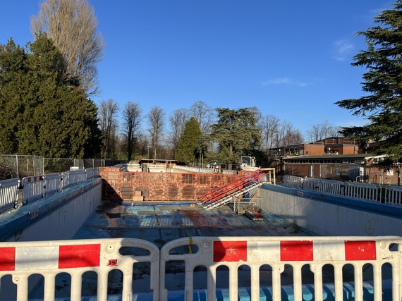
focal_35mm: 26
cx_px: 201
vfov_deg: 53.0
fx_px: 302
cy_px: 150
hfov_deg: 67.3
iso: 50
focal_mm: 5.1
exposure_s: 1/2755
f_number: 1.6
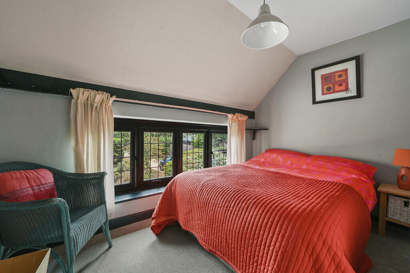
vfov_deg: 81.1
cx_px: 205
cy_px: 136
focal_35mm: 14
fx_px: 159
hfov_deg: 104.3
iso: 400
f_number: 8
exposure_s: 1/1.25
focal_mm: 14
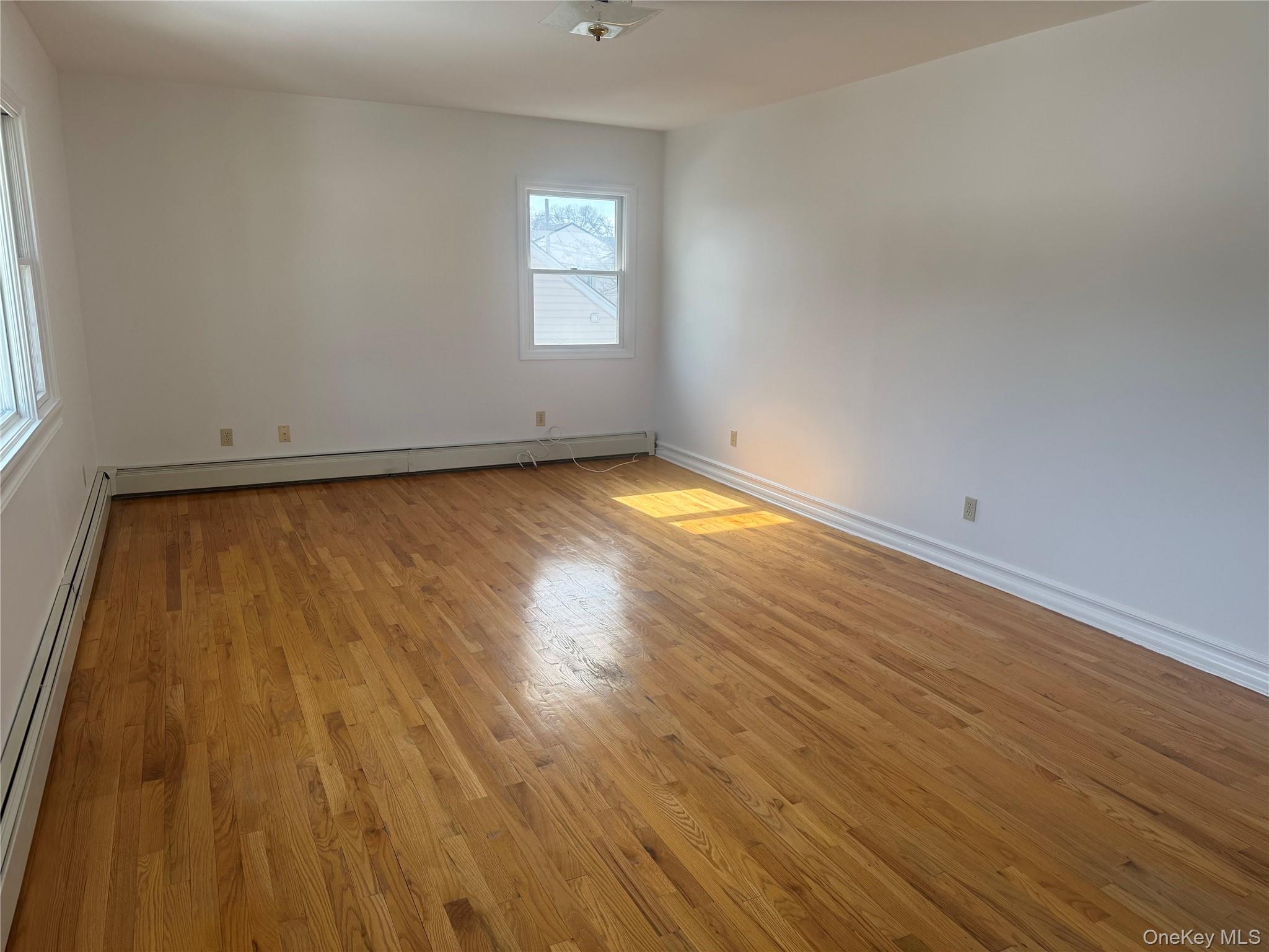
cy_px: 476
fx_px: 880
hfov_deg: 71.6
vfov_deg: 56.8
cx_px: 634
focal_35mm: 24
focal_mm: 6.76
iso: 100
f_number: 1.78
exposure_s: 1/421
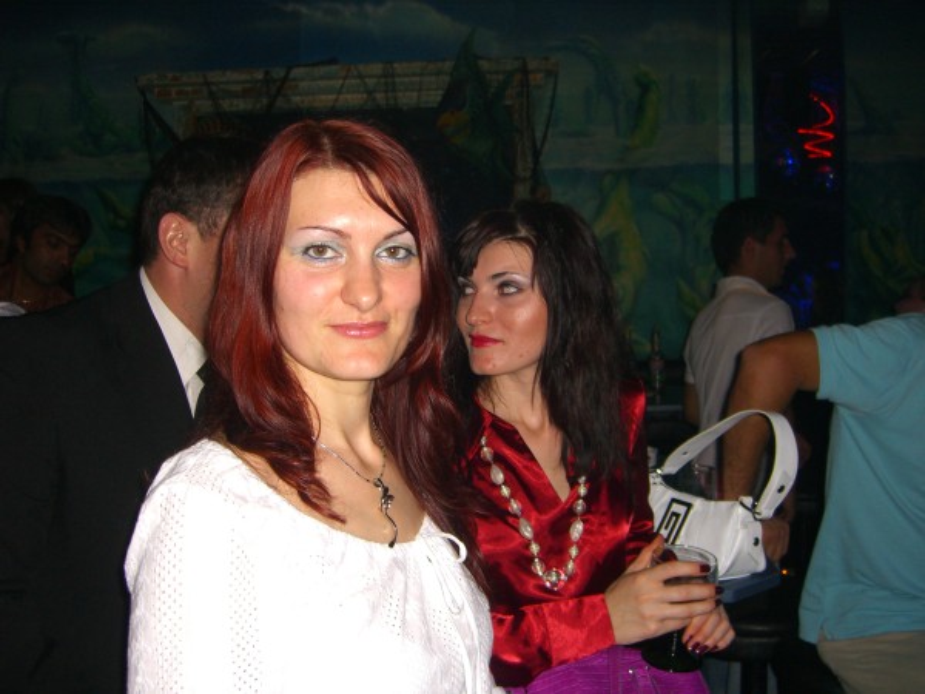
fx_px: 1015
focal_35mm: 38
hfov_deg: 49.0
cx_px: 462
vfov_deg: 37.7
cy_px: 347
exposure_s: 1/60
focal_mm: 7.9
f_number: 2.8
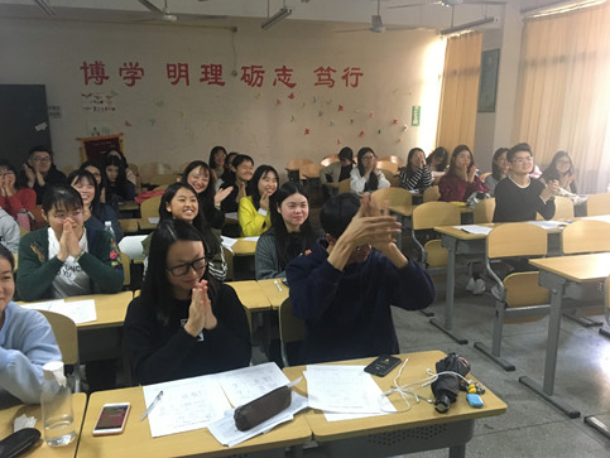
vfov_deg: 46.9
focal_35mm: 30
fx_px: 529
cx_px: 296
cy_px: 230
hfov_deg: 59.9
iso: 200
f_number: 2.2
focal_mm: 4.15
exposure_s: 1/25
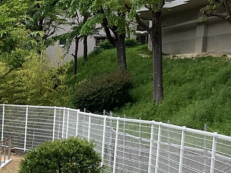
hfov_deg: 15.3
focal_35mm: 115
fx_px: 767
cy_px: 208
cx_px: -153
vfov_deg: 12.6
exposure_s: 1/450
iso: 25
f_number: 2.4
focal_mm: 3.3
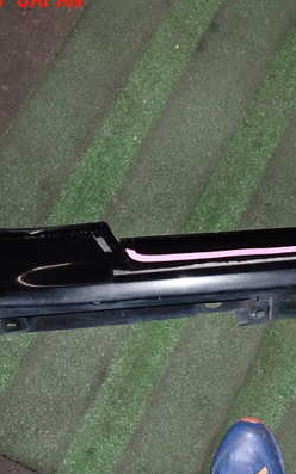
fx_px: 516
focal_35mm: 40
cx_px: 223
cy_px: 253
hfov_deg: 31.4
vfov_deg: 49.2
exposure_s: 1/100
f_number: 8
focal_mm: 4.5
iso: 800
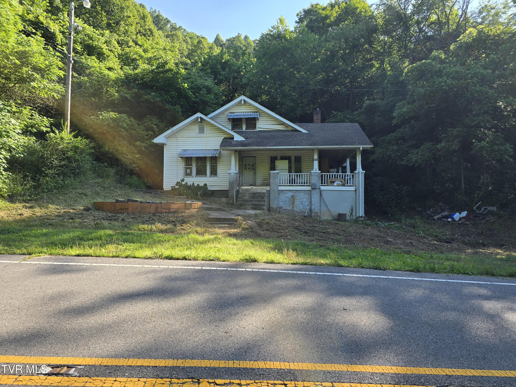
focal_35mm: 23
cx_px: 258
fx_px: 343
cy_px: 194
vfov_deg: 58.9
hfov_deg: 73.9
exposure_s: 1/257
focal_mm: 6.3
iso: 12
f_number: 1.7
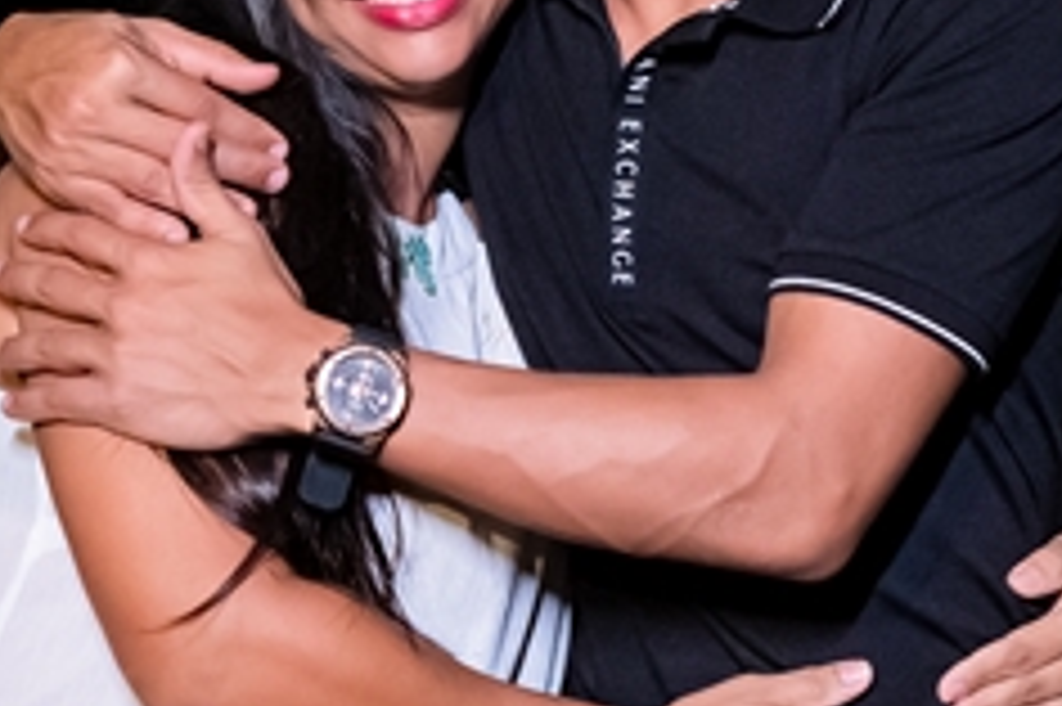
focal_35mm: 113
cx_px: 421
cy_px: 310
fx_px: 3331
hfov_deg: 18.1
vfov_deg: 12.1
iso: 2500
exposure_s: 1/400
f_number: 2.8
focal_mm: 24
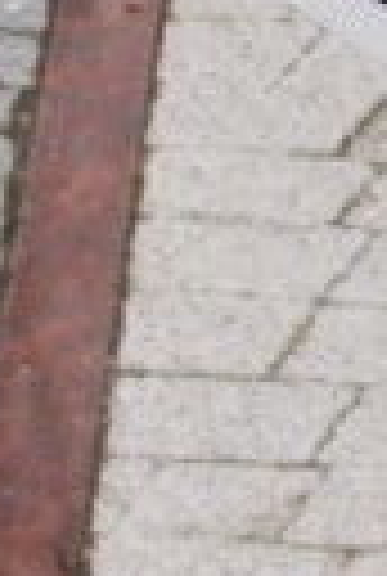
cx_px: 864
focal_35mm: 674
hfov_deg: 2.0
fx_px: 10809
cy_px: -405
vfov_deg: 3.0
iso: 125
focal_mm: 23
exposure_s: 1/60
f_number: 6.5
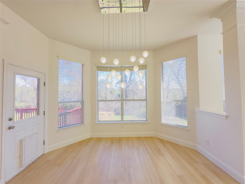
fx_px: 99
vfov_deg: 85.7
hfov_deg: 102.1
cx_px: 122
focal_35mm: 14
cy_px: 92
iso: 64
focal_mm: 2.22
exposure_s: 1/120
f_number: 2.2
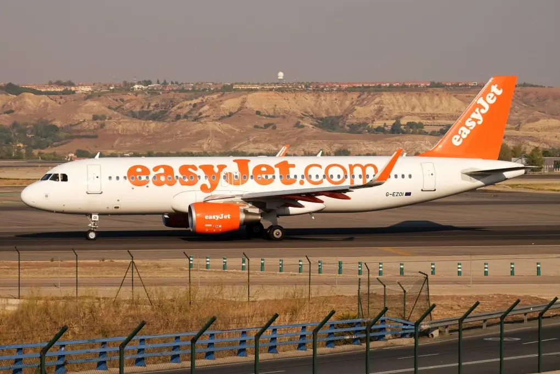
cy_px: 186
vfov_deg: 9.0
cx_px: 281
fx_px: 2380
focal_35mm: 153
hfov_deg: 13.4
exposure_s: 1/450
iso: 200
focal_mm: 101.2
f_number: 8
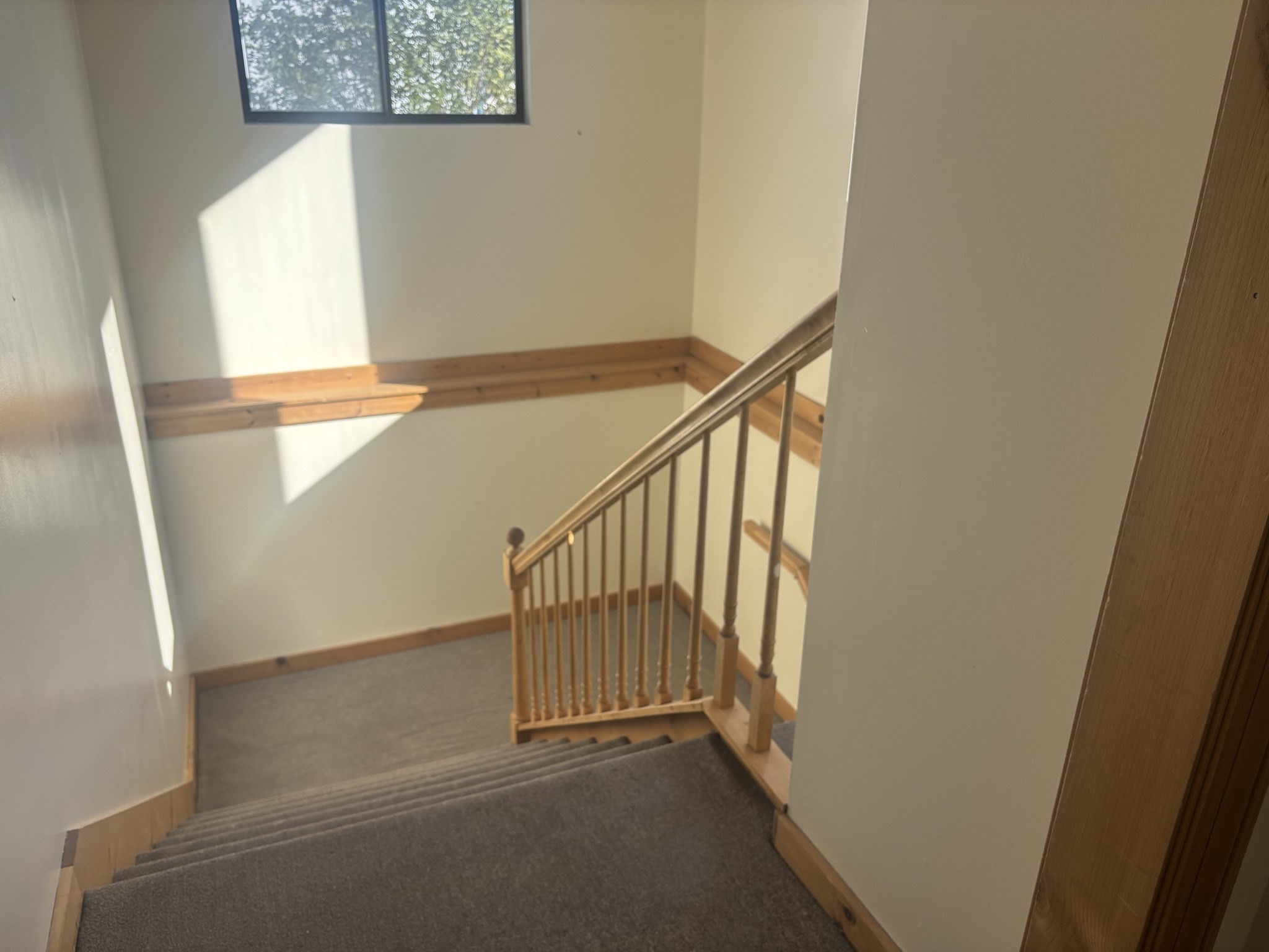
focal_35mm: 26
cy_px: 476
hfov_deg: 67.3
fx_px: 953
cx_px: 634
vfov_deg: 53.1
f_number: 1.6
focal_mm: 5.96
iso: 50
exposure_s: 1/742
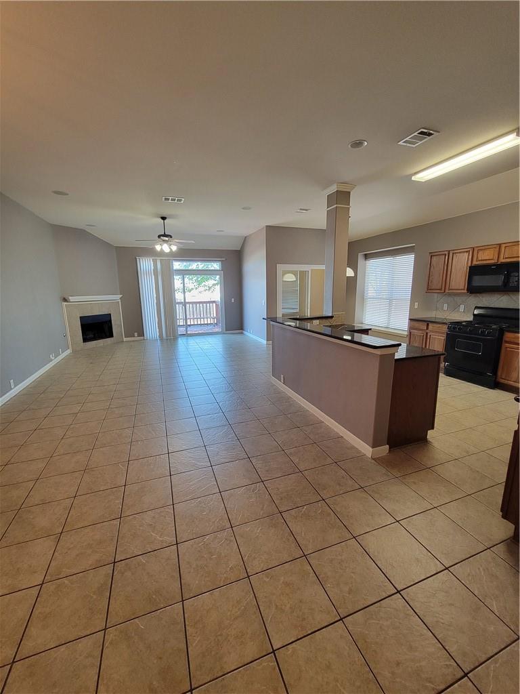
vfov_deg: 106.2
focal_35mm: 13
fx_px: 260
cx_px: 260
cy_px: 347
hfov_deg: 89.9
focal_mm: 2.2
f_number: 2.2
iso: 320
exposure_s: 1/60
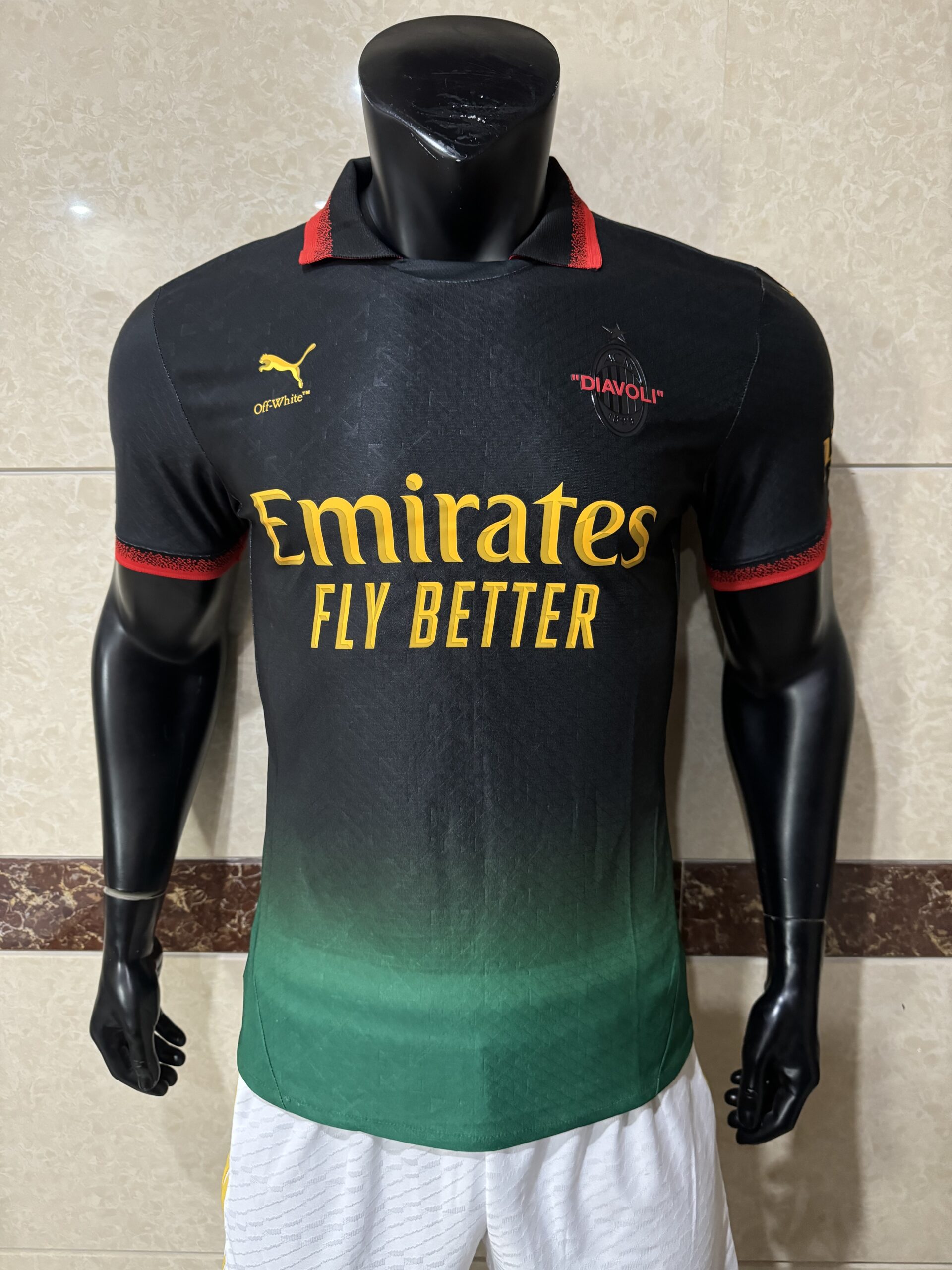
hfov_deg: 56.8
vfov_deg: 71.6
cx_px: 476
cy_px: 635
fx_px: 880
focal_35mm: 24
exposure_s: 1/33
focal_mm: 6.76
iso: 800
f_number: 1.78
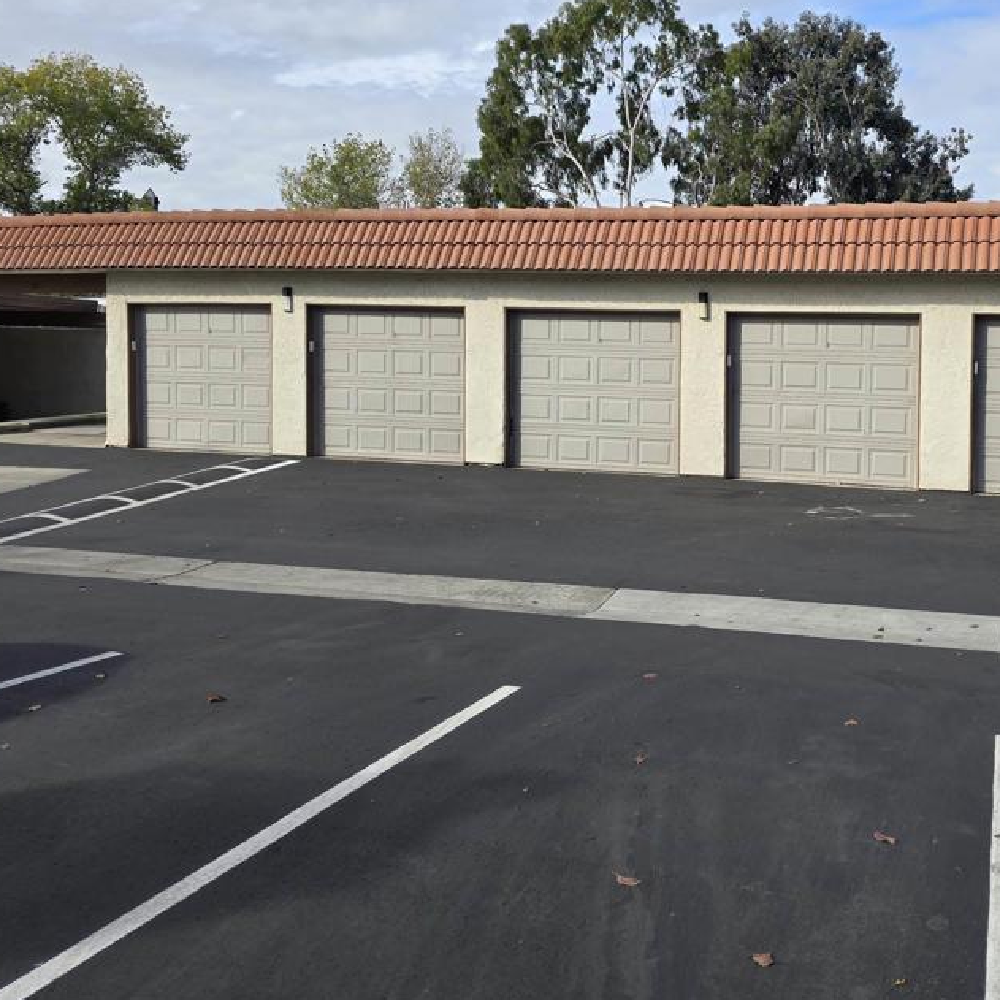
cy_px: 396
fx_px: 1079
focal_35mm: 33
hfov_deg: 48.0
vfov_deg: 49.4
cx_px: 739
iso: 12
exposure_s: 1/580
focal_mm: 6.3
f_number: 1.7
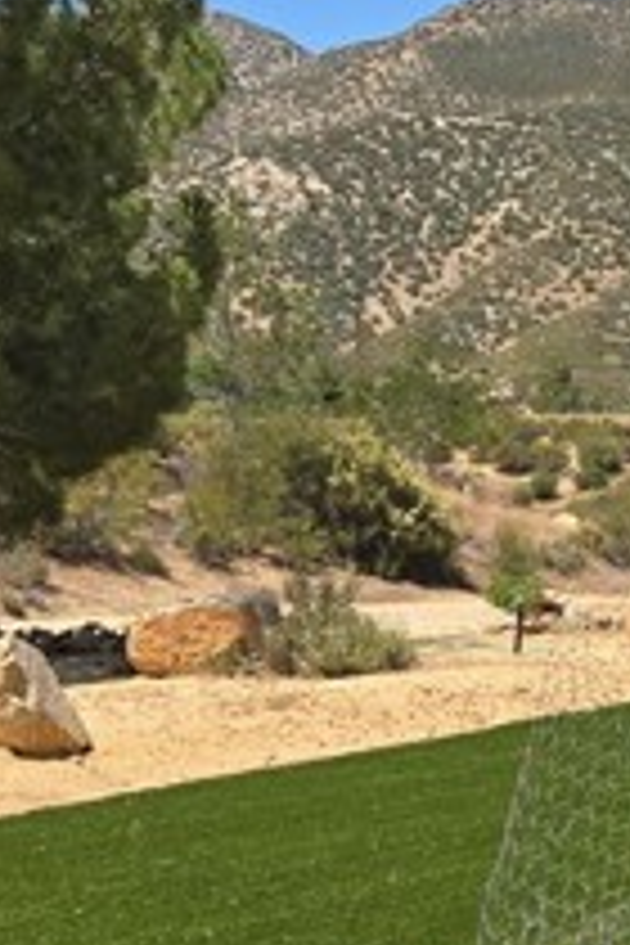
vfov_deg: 27.7
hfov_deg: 17.7
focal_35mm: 73
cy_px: 500
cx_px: 765
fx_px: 1916
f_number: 1.8
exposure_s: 1/1632
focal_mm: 5.4
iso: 25
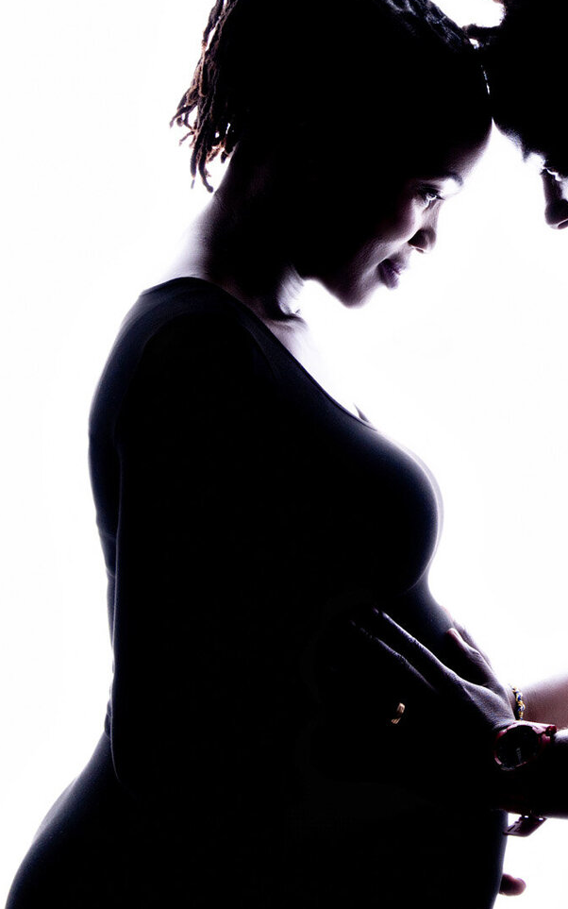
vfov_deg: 25.2
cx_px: 537
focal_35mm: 82
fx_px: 2031
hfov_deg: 15.7
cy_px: 399
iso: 200
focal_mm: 43
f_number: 10
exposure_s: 1/160
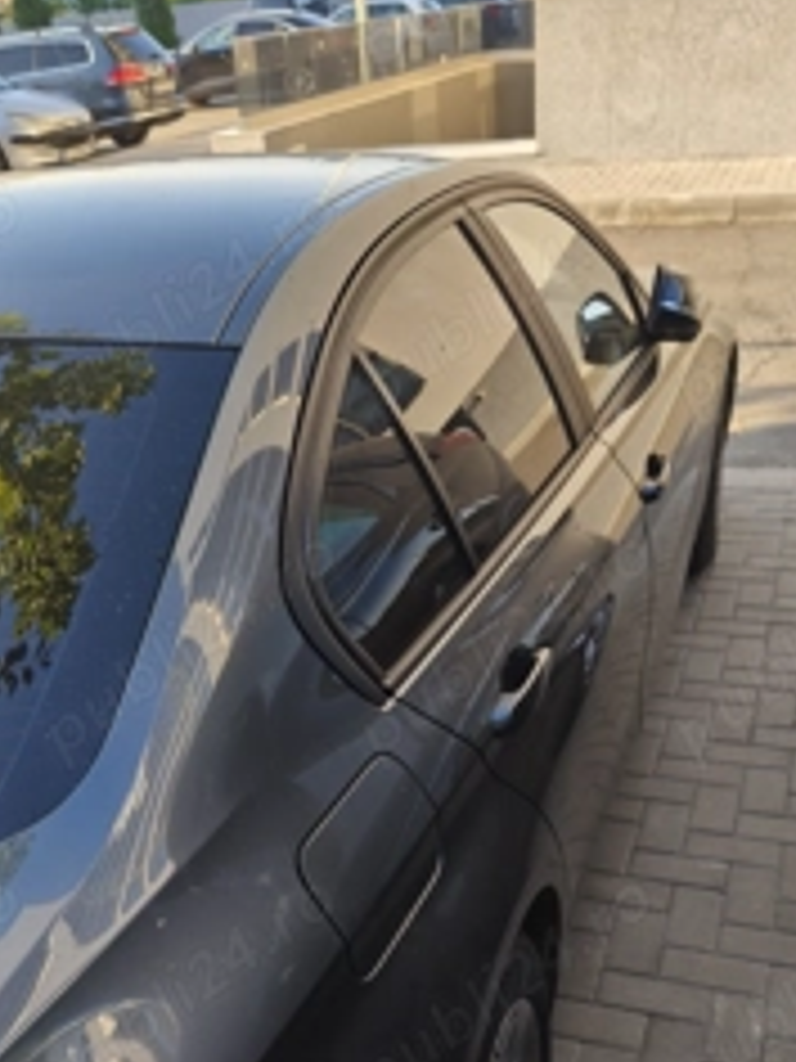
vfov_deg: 47.0
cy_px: 720
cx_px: 346
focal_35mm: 39
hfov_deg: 36.8
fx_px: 1196
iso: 160
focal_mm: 6.18
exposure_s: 1/99.9
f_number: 1.65
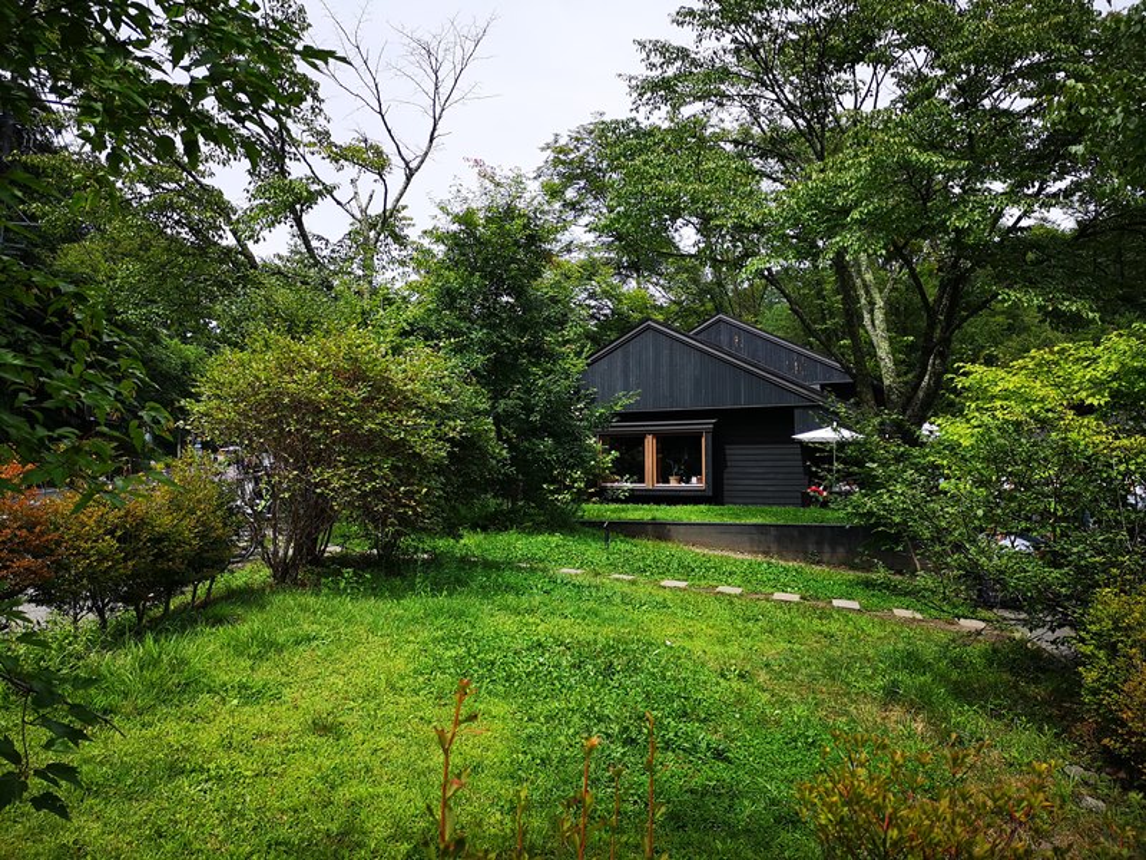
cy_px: 430
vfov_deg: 51.4
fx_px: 894
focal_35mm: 27
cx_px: 573
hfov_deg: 65.3
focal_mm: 3.95
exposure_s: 1/1192
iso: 50
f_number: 1.8
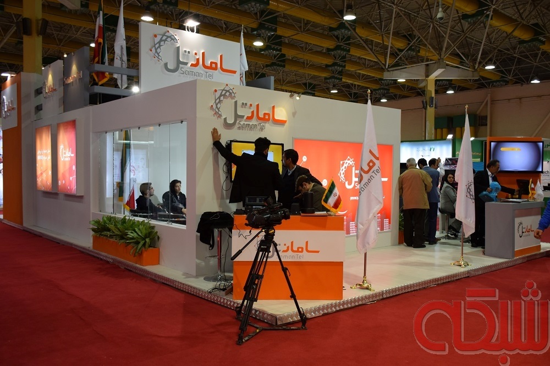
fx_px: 504
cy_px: 183
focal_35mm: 33
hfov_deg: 57.2
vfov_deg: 39.9
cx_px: 275
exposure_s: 1/60
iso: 640
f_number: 4
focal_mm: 22
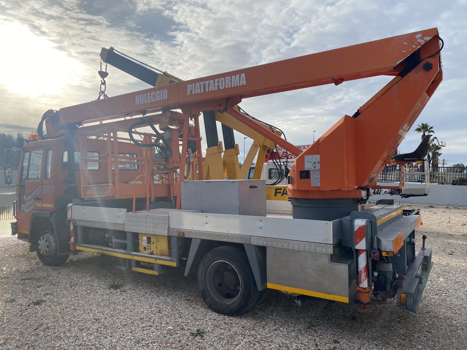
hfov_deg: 67.3
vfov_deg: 53.1
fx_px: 351
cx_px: 234
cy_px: 175
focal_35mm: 26
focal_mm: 4.25
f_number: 1.8
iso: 32
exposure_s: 1/3300
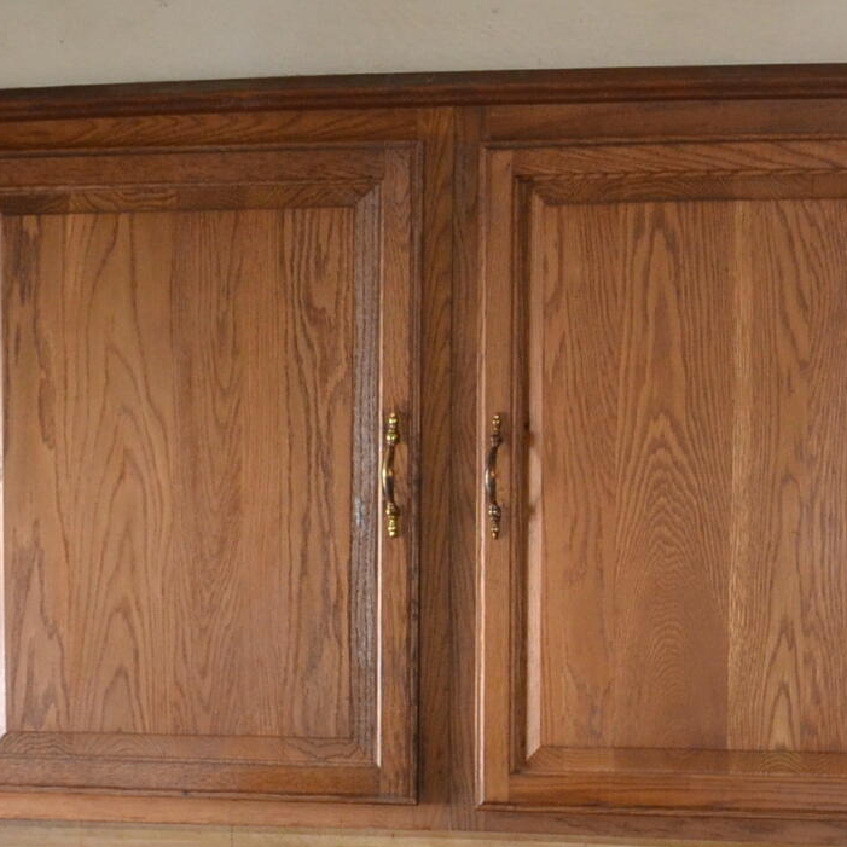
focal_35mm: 98
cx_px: 660
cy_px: 988
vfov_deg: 17.0
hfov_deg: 17.6
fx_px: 2713
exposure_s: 1/60
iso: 800
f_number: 3.5
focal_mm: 18
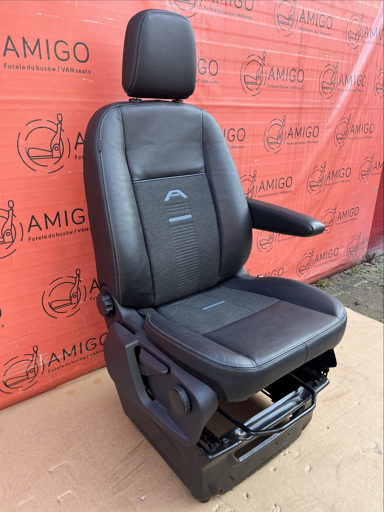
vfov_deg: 67.3
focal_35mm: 26
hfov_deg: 53.1
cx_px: 192
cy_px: 256
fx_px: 385
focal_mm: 5.1
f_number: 1.6
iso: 32
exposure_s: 1/129
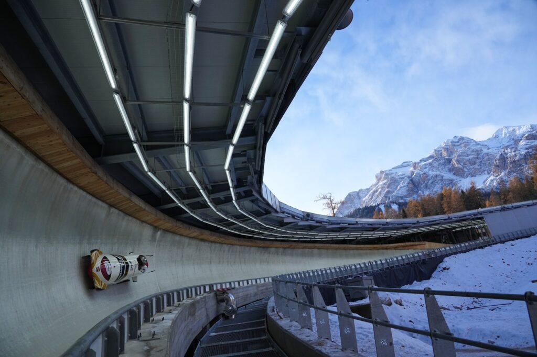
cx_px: 268
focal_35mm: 24
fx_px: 358
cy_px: 178
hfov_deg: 73.8
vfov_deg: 53.1
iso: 1250
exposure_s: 1/2500
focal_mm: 24
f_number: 7.1
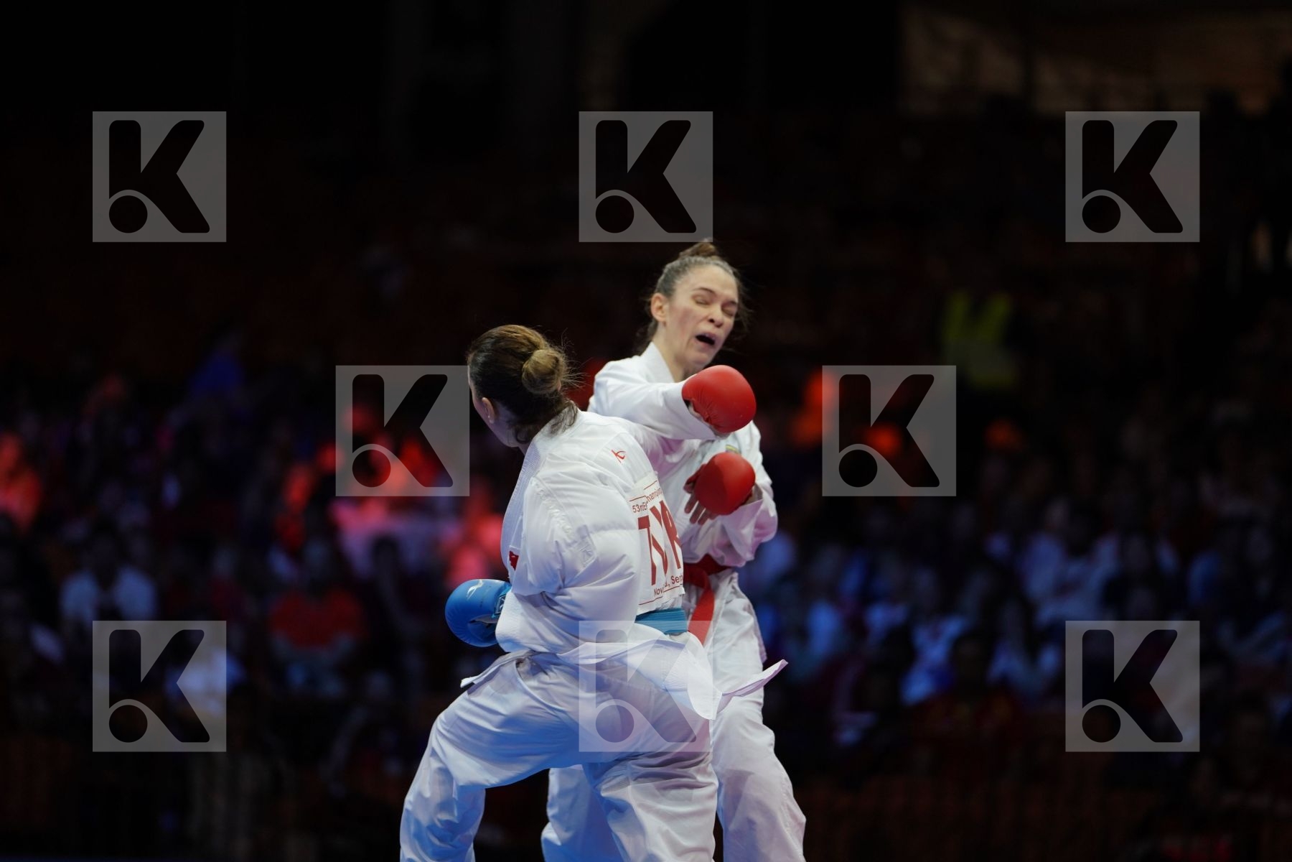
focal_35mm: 192
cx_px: 646
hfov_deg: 10.7
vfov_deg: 7.2
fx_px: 6890
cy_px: 431
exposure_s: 1/1000
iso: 1000
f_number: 2.8
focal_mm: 192
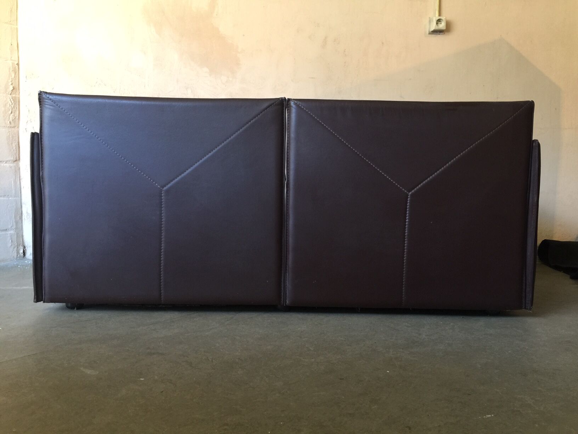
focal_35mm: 29
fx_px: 484
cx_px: 289
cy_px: 217
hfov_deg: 61.7
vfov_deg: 48.2
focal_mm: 4.15
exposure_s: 1/17
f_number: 2.2
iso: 64
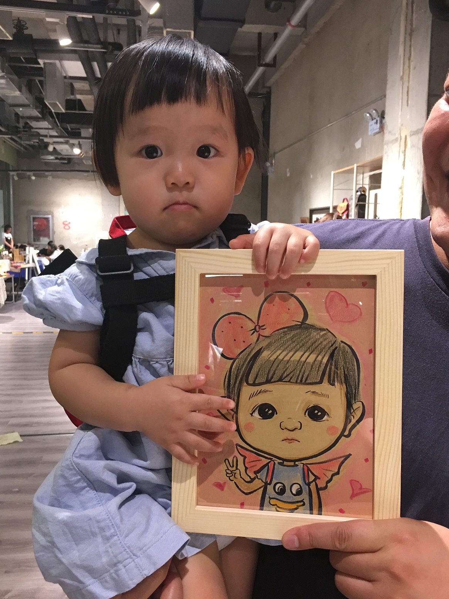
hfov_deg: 44.1
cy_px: 298
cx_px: 215
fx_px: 554
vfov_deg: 56.8
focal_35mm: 32
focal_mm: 4.15
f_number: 2.2
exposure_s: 1/17
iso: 80
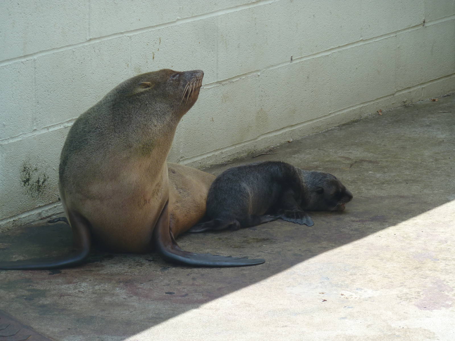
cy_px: 170
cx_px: 228
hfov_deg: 11.7
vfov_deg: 8.8
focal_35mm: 169
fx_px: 2221
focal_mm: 27.8
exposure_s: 1/160
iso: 80
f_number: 4.5
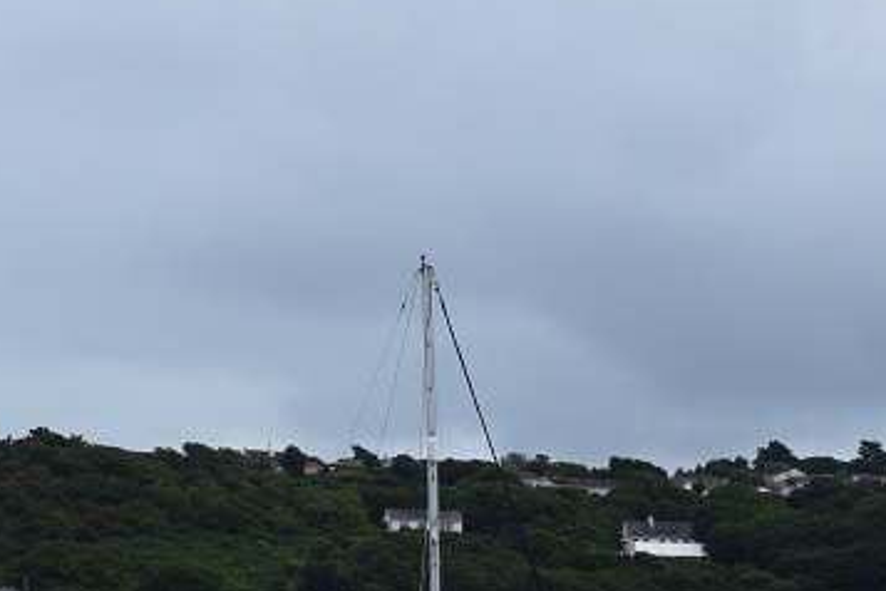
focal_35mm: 236
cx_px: 715
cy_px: 738
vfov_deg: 5.8
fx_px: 5818
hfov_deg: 8.7
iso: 400
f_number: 11
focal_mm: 55
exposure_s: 1/400
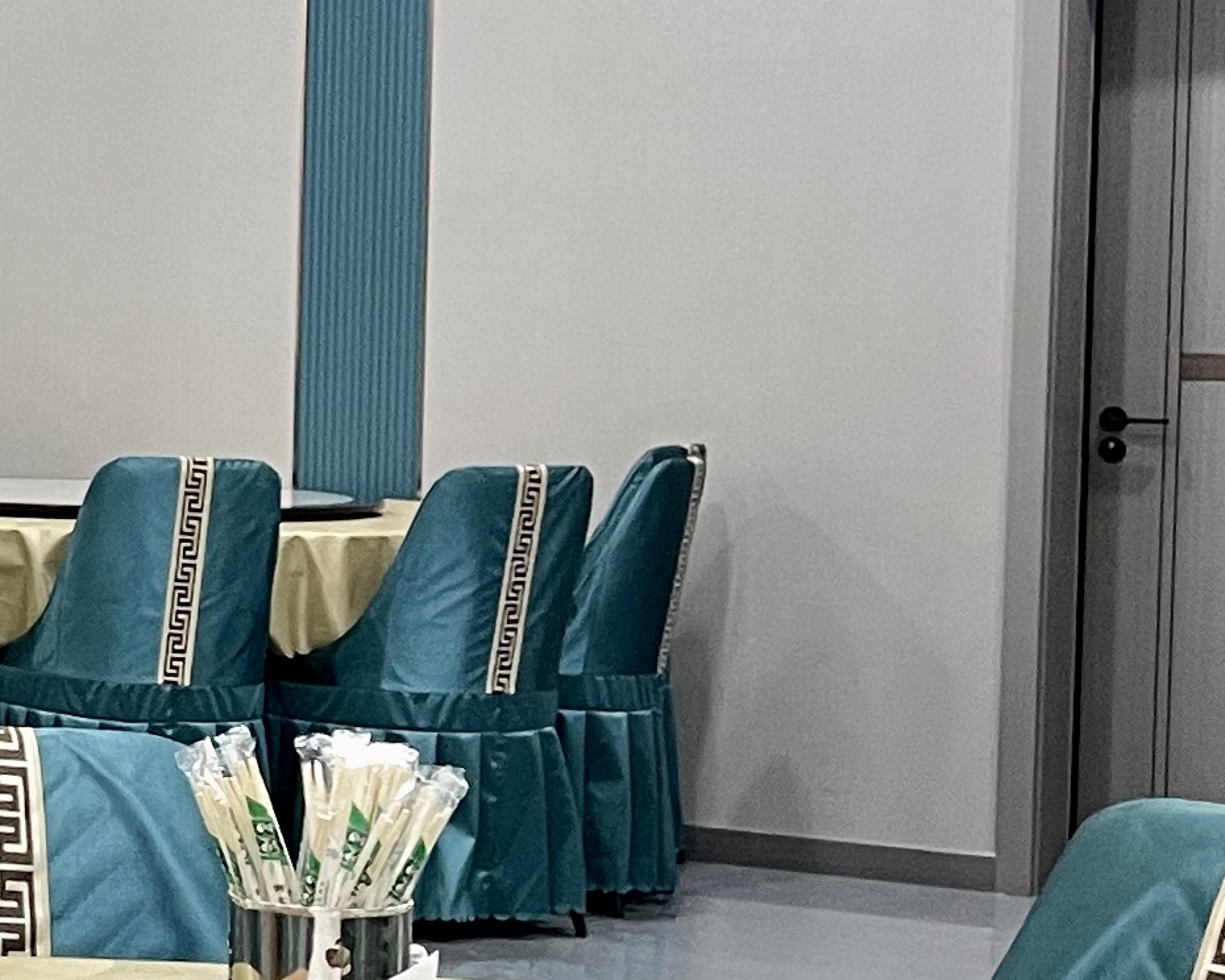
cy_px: 399
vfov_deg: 14.0
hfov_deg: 14.3
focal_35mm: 110
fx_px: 3988
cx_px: -1284
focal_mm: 5.1
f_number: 1.6
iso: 125
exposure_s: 1/50
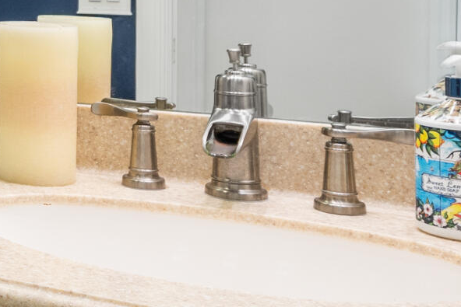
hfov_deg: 19.8
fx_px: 973
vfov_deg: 17.5
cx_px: -363
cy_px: -4
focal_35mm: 76
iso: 250
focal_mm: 10
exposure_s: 1/13
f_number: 4
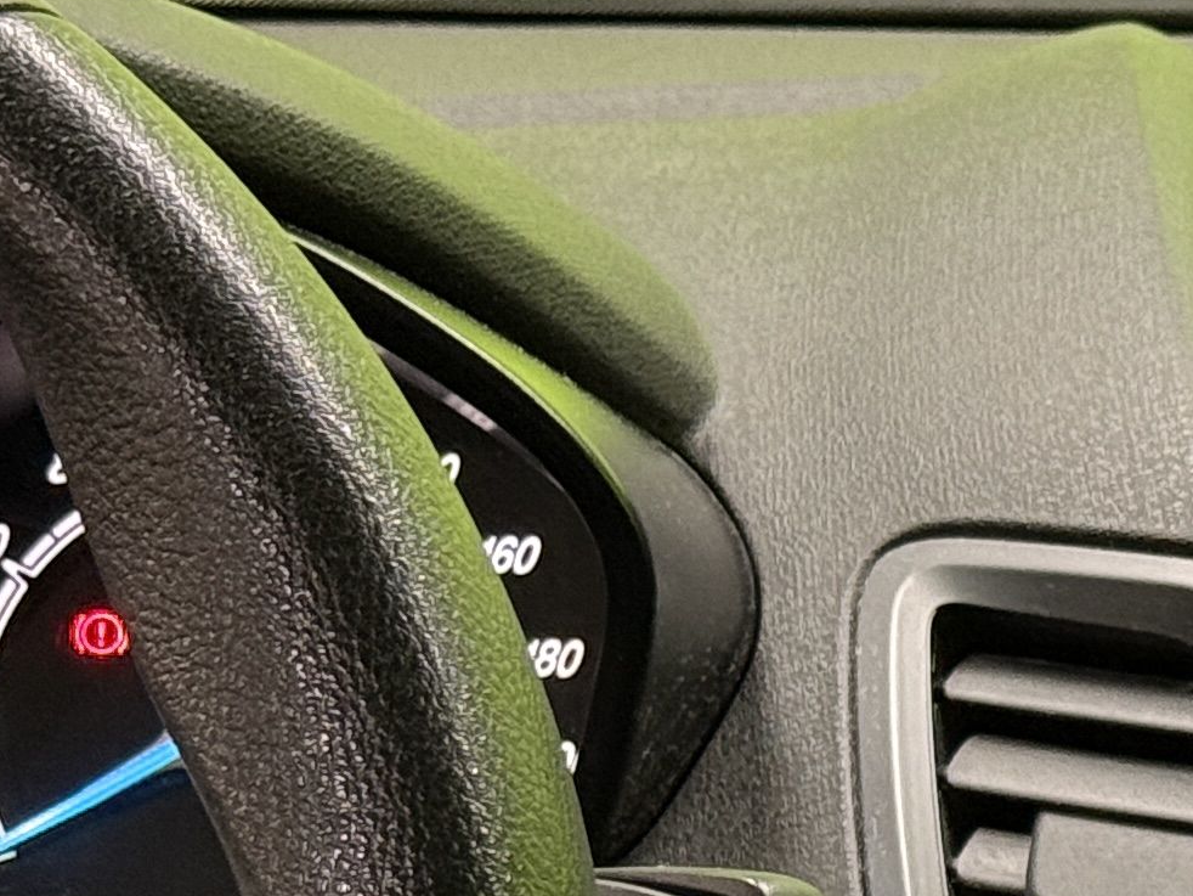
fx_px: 6791
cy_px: 1188
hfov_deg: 9.6
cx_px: 1973
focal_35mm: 197
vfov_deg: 7.5
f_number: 1.78
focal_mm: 6.76
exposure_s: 1/50
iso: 160
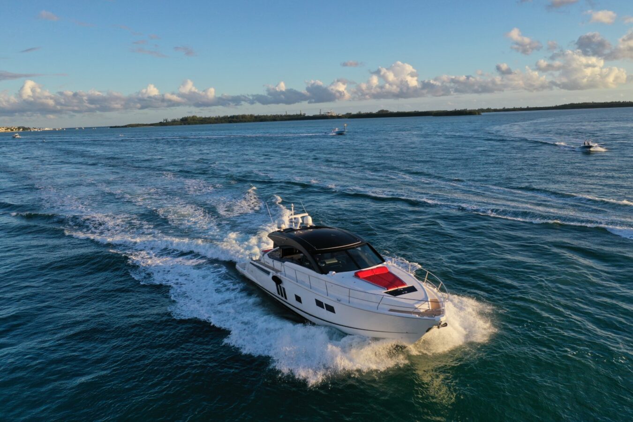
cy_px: 211
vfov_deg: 46.4
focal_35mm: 28
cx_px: 316
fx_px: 492
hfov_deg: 65.5
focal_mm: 10.26
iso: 100
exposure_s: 1/320
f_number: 5.6
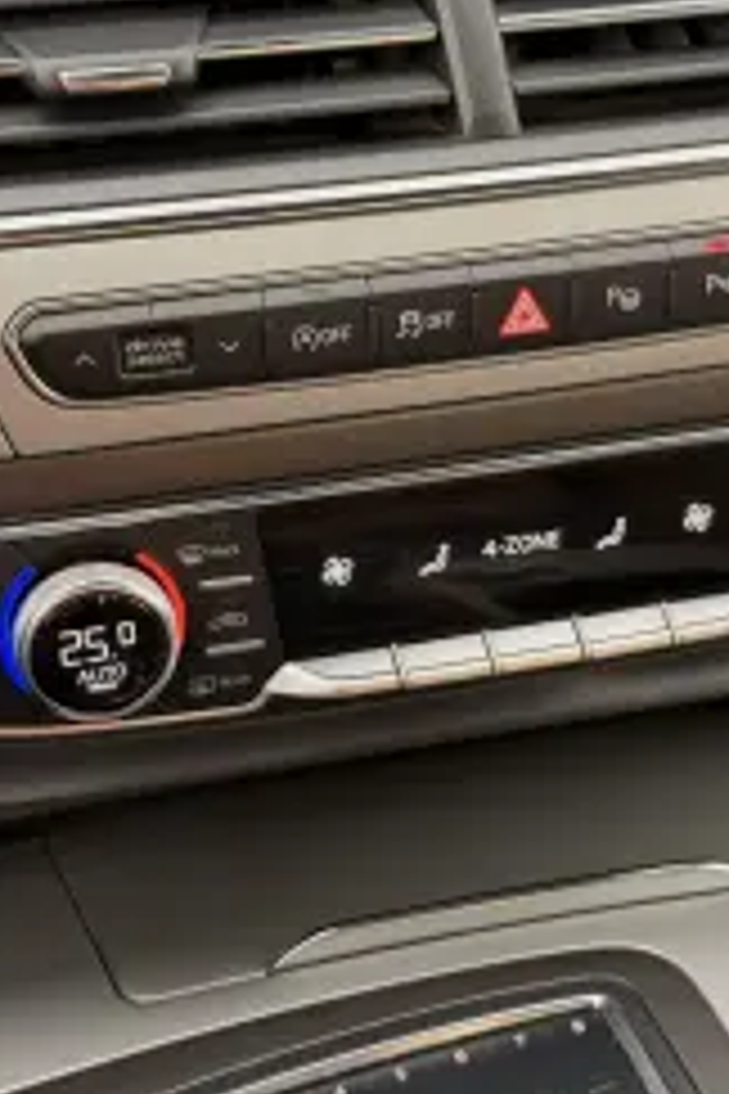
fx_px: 2248
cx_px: 464
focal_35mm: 74
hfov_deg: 18.4
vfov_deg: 27.3
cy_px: 491
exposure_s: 1/133
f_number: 1.78
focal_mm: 6.76
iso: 100
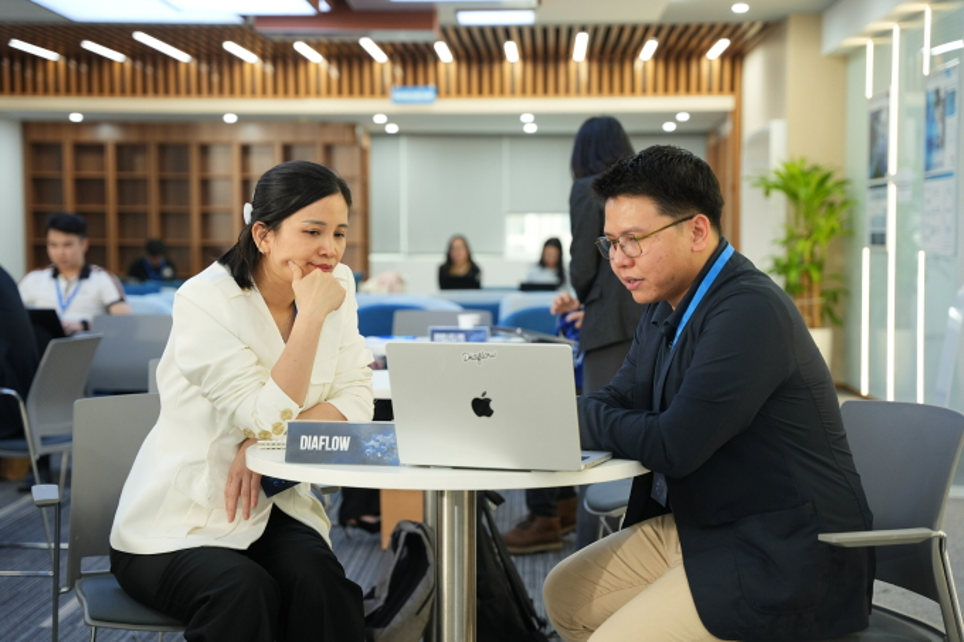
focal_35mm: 63
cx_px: 482
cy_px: 321
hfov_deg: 31.8
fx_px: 1695
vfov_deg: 21.5
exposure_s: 1/100
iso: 640
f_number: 3.2
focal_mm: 63.3
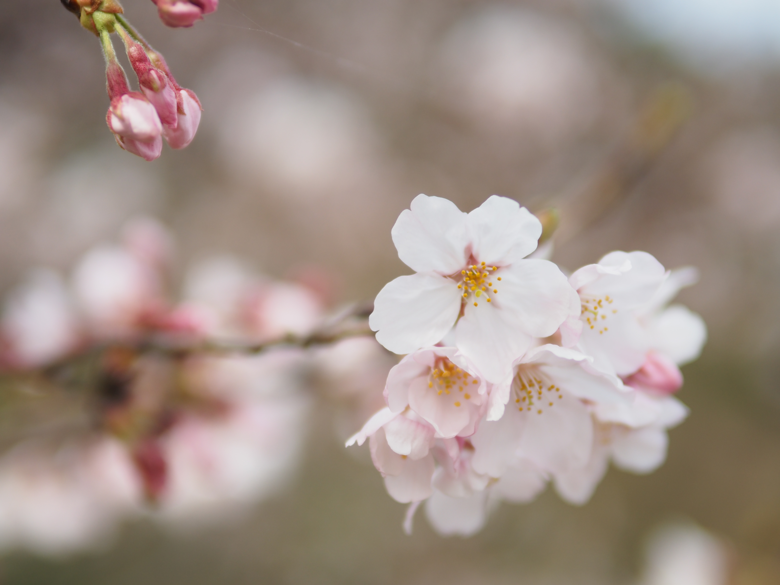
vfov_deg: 24.4
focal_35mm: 60
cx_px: 390
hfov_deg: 32.2
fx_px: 1352
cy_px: 292
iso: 200
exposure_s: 1/3200
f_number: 1.6
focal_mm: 30
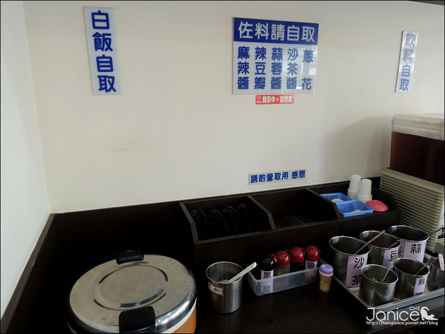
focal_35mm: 24
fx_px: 309
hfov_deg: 71.6
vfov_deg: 56.8
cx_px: 222
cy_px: 167
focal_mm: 4.3
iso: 160
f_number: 2.8
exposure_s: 1/30
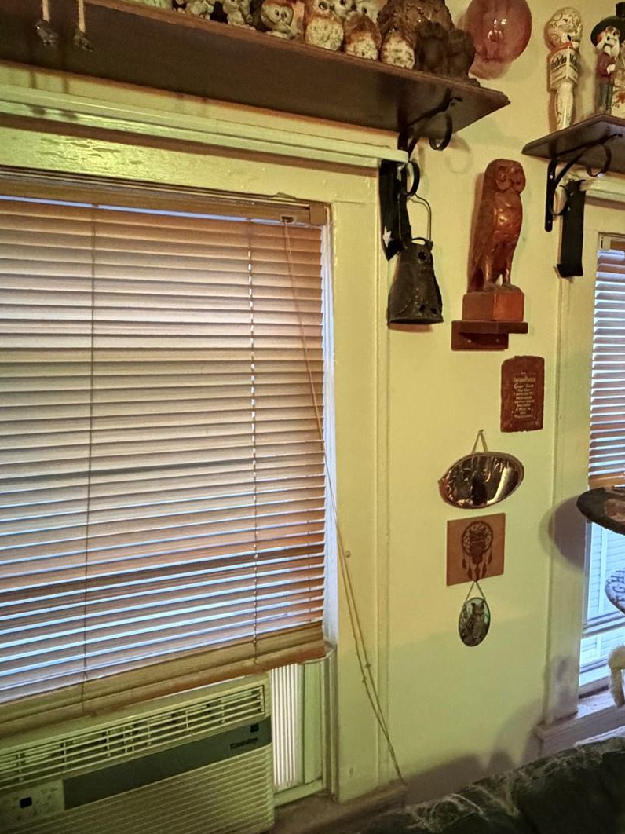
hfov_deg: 49.8
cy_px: 427
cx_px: 449
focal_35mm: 27
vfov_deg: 65.3
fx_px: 650
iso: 1250
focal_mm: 2.22
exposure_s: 1/40
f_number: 2.2
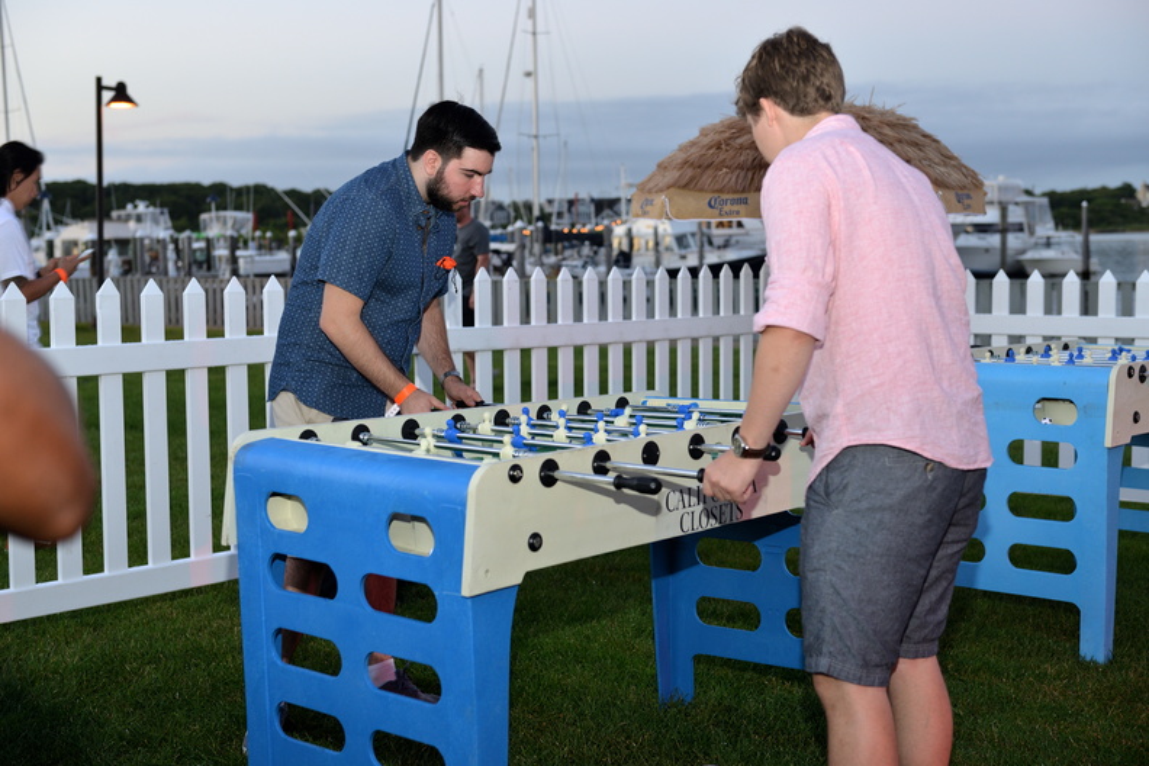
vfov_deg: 26.0
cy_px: 383
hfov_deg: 38.2
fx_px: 1660
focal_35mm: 52
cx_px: 574
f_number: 3.5
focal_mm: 52
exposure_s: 1/60
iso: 640
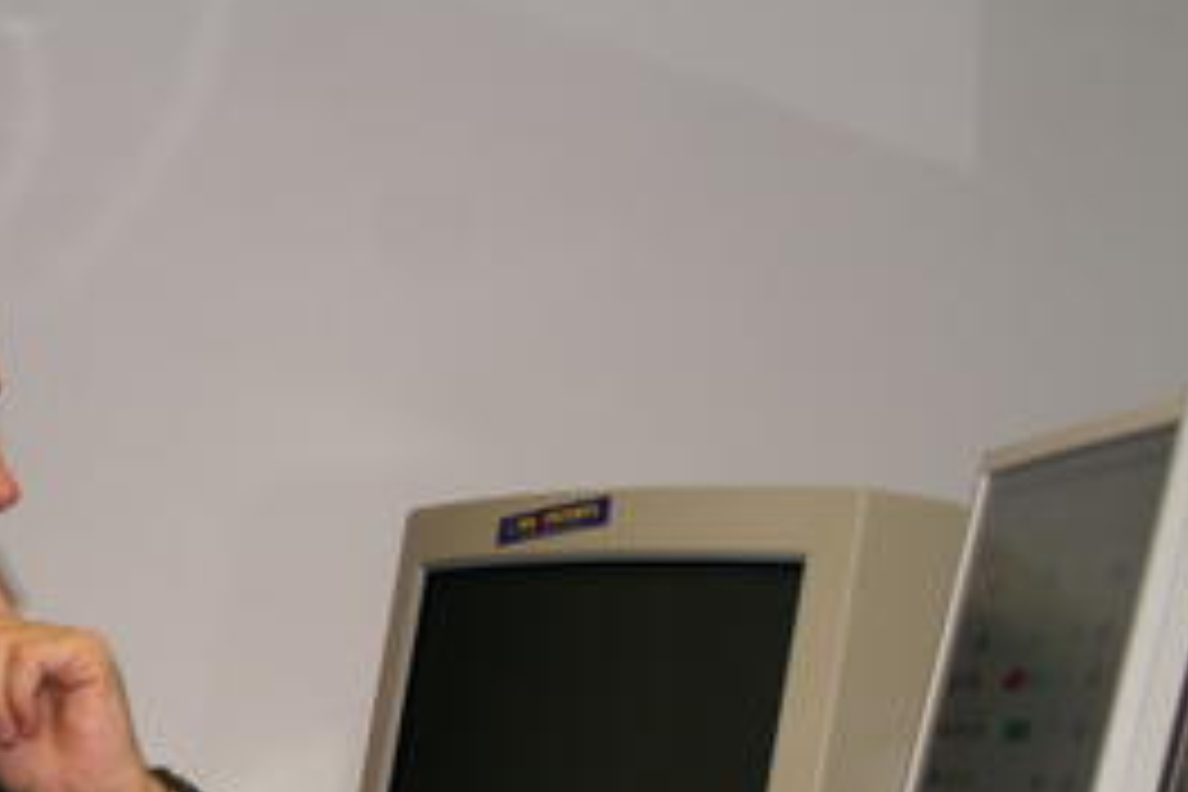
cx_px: -14
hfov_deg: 18.3
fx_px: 3597
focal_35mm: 109
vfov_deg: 12.3
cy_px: 900
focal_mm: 30
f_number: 4
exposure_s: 1/60
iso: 100
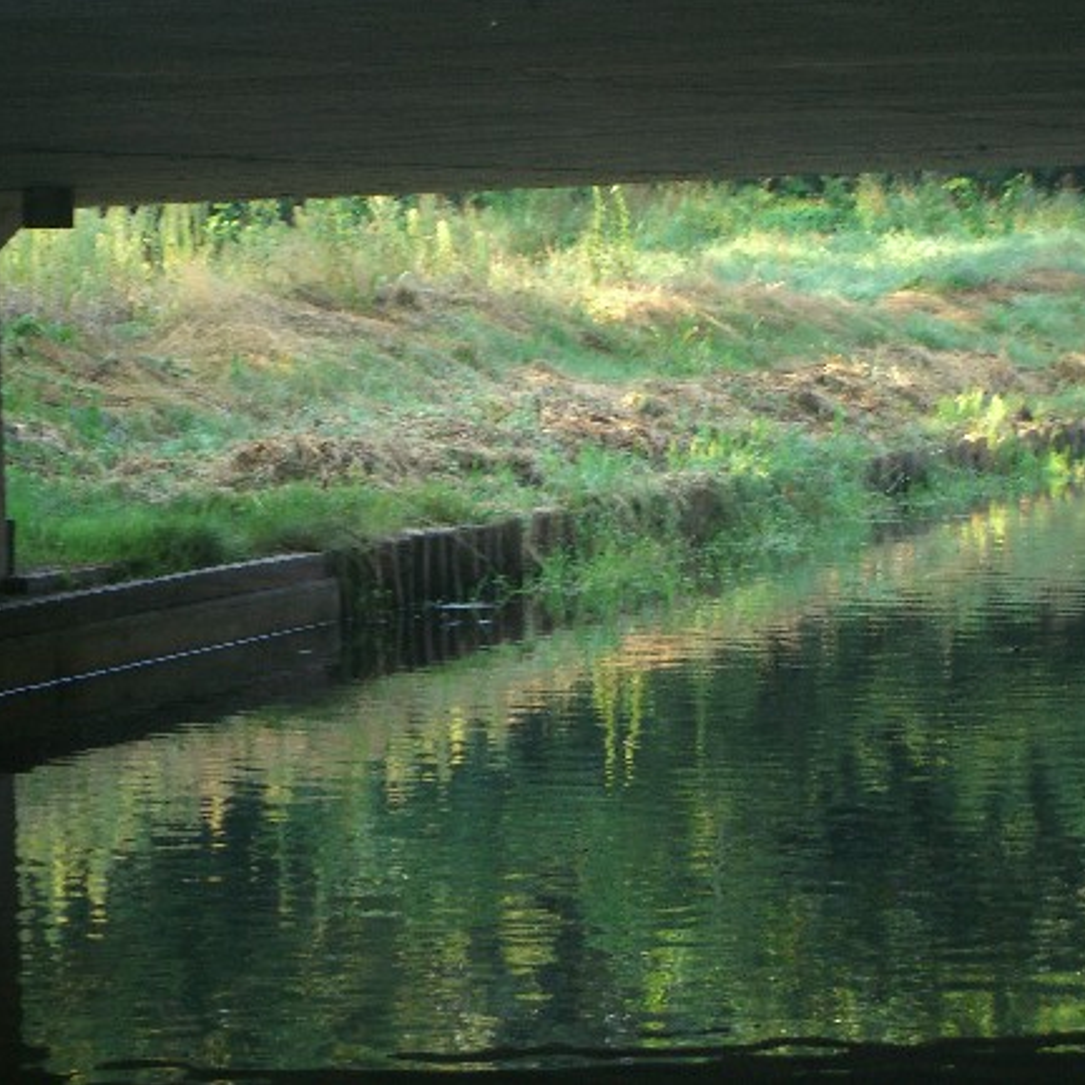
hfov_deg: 12.8
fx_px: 4823
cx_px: 401
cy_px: 541
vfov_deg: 12.8
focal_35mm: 136
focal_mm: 23.7
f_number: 5.1
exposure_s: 1/60
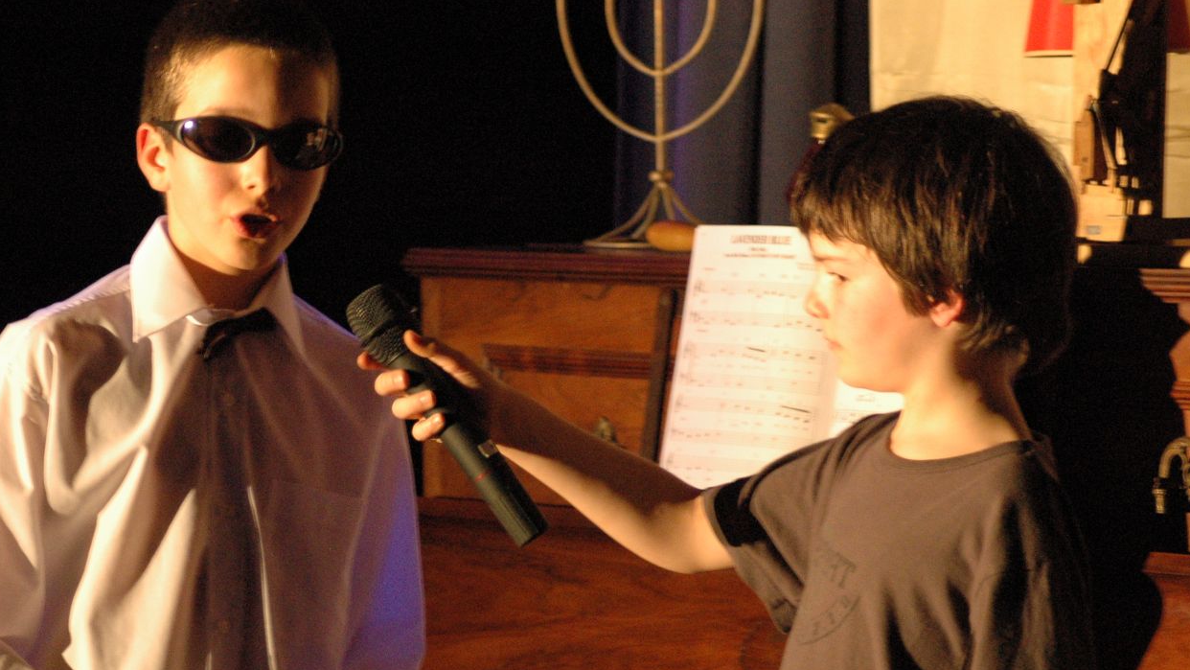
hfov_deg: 11.9
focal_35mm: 181
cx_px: 521
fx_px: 5700
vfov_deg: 6.7
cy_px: 401
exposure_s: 1/10
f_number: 4.2
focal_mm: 95
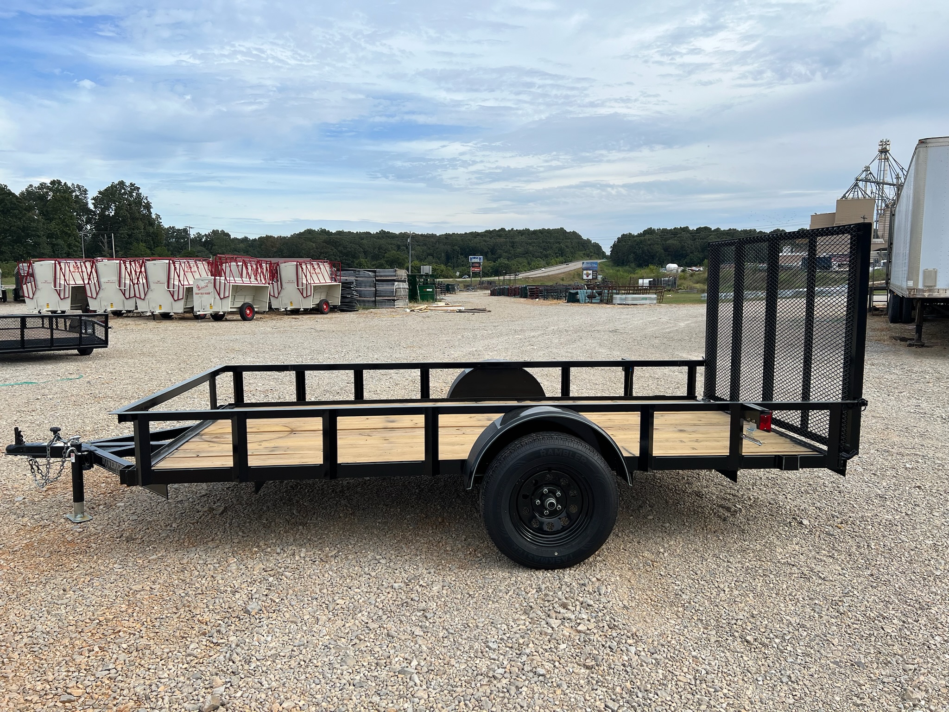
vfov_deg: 53.1
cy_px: 356
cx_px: 474
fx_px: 713
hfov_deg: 67.3
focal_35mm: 26
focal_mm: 5.7
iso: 50
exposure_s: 1/3460
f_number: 1.5
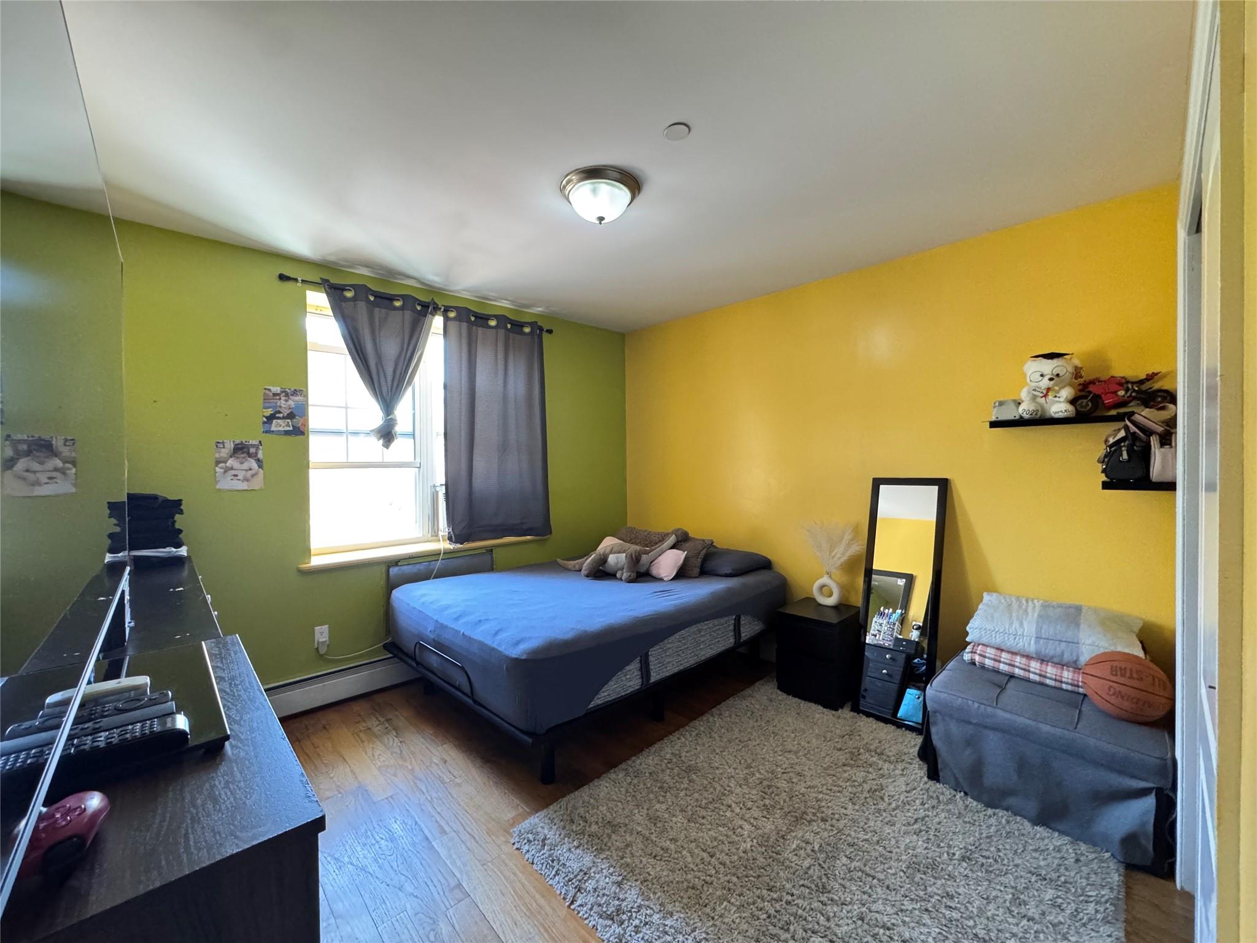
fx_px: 508
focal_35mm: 14
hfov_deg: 102.1
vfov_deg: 85.7
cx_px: 628
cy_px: 472
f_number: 2.2
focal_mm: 2.22
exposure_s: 1/60
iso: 800
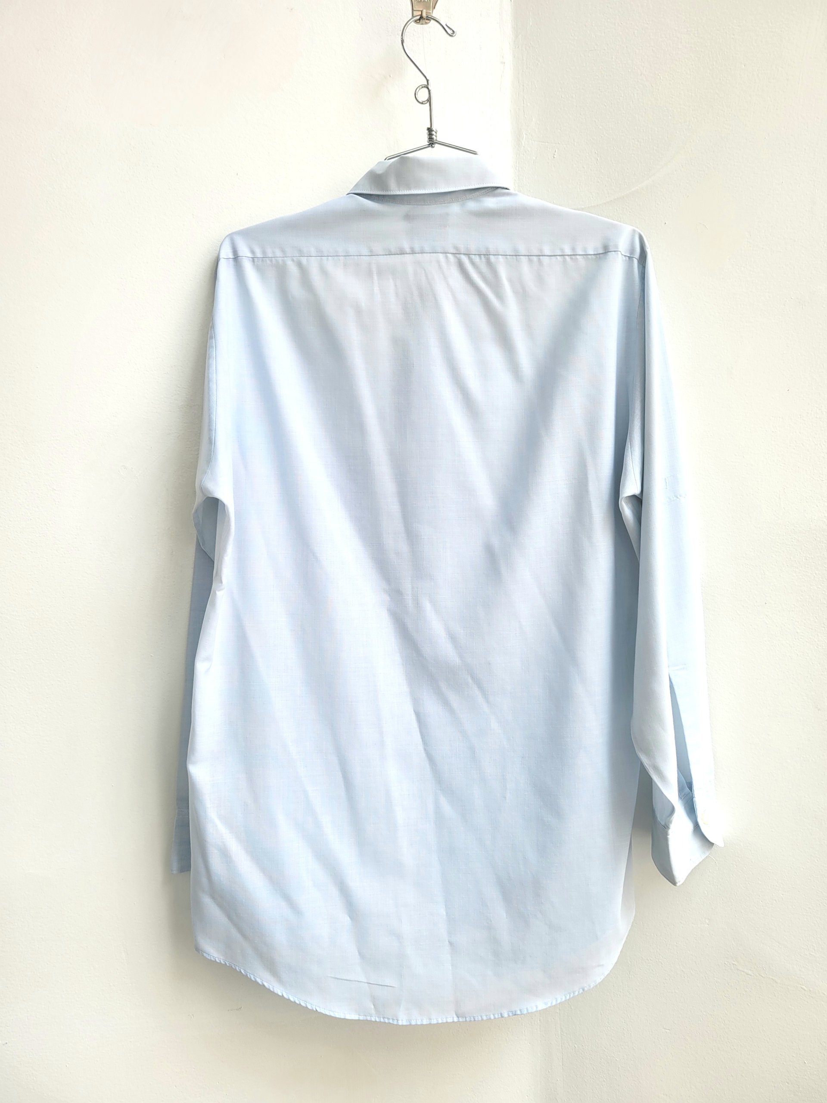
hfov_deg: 53.1
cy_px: 552
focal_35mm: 26
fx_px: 828
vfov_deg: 67.3
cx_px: 414
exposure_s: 1/123
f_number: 1.8
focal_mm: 5.4
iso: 40
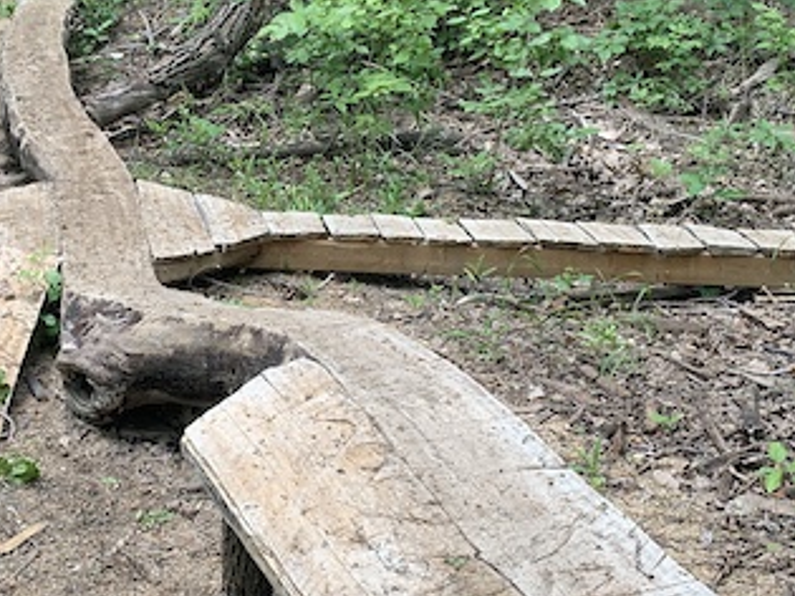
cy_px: 265
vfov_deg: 22.2
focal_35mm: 66
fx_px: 1515
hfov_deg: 29.0
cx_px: 202
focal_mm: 4.25
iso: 25
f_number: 1.8
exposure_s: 1/163
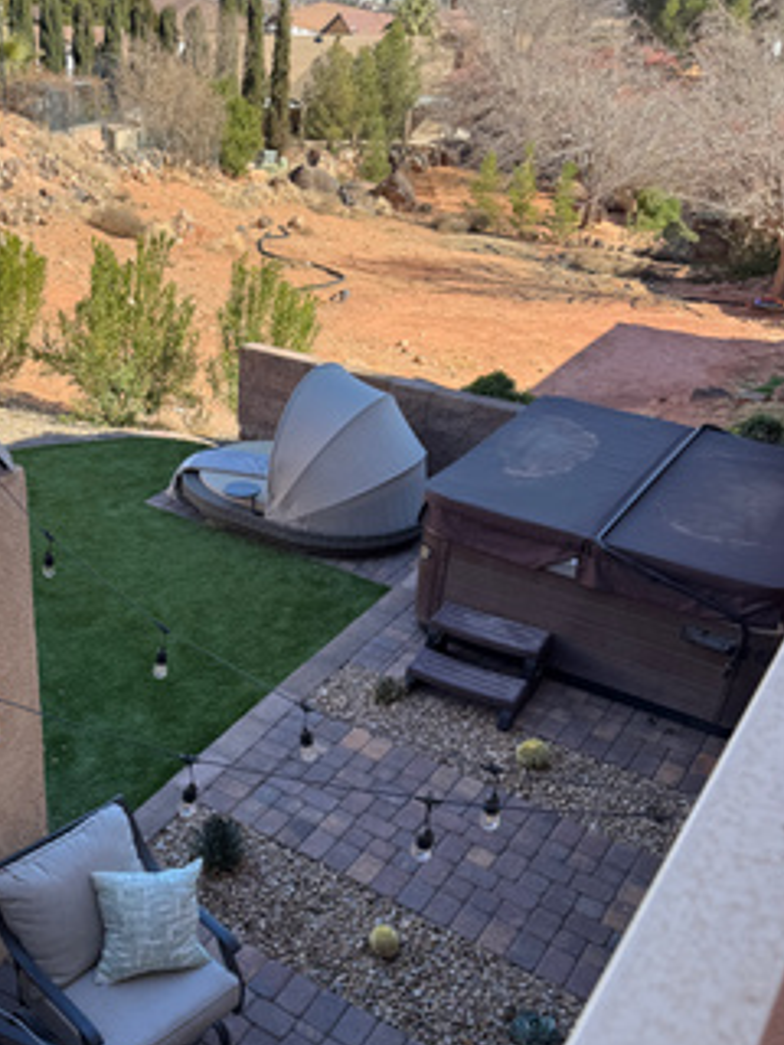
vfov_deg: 50.7
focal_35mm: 36
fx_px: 1087
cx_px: 209
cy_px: 669
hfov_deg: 38.8
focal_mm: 6.76
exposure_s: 1/1172
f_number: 1.78
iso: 80
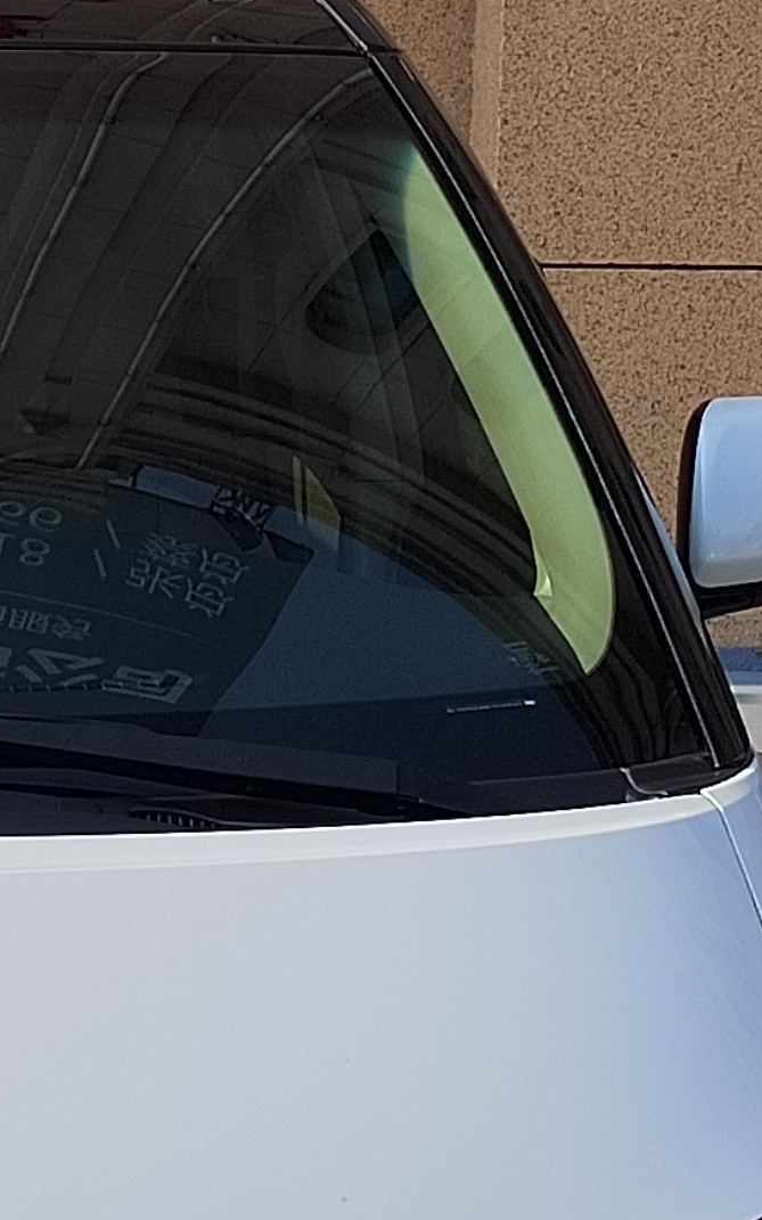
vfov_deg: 14.6
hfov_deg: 9.0
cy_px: 758
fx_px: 4753
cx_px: -292
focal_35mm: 143
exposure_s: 1/2000
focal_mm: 5.52
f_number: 1.9
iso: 234
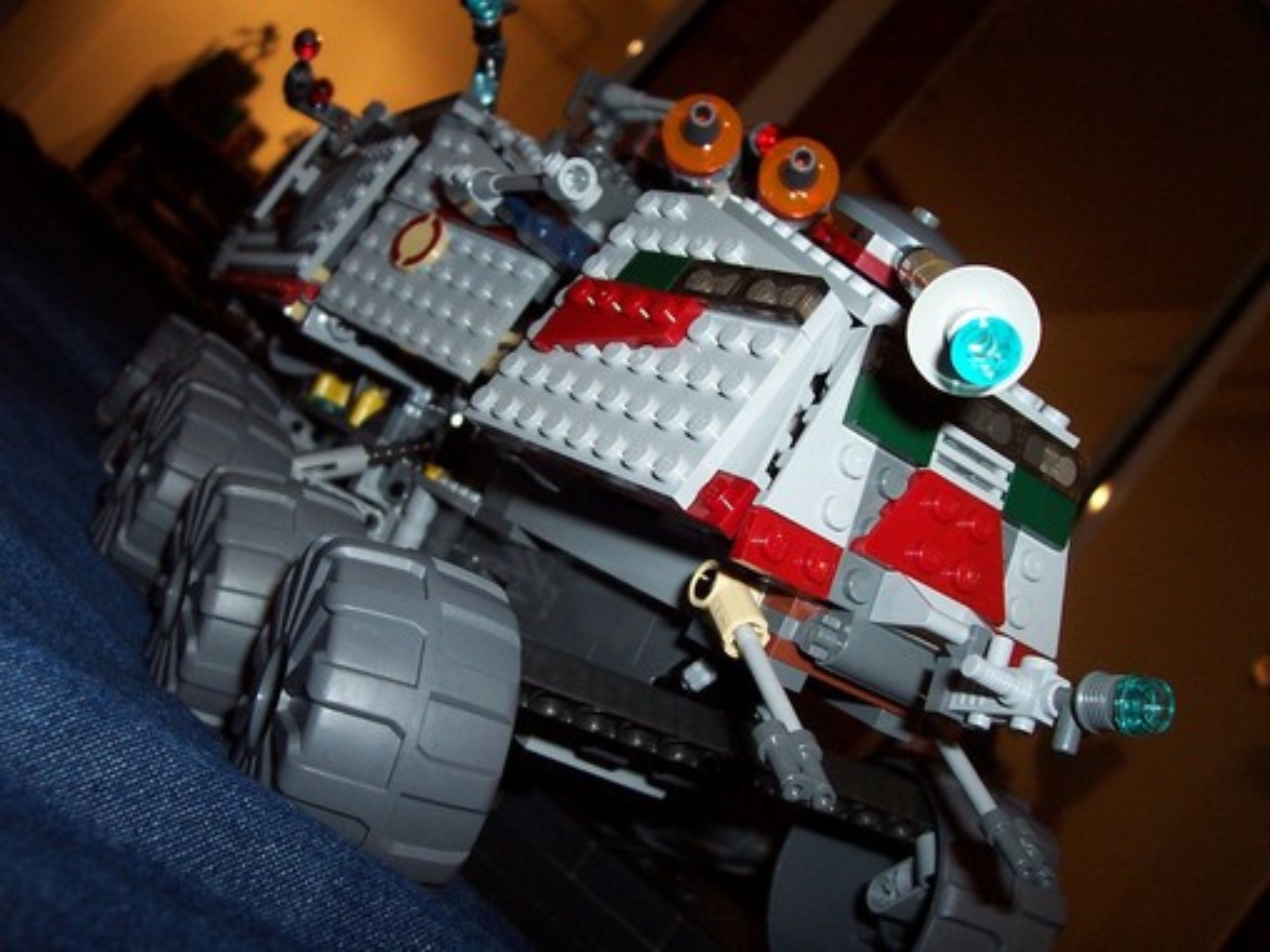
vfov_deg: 38.7
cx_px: 635
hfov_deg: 50.1
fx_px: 1357
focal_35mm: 37
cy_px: 476
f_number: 2.8
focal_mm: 5.6
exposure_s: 1/60
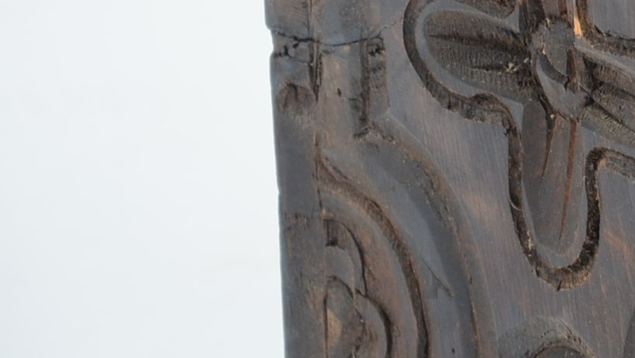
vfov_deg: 2.4
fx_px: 8363
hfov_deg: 4.3
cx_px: 901
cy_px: -70
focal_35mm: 497
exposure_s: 1/60
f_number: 5.6
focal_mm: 105
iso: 160
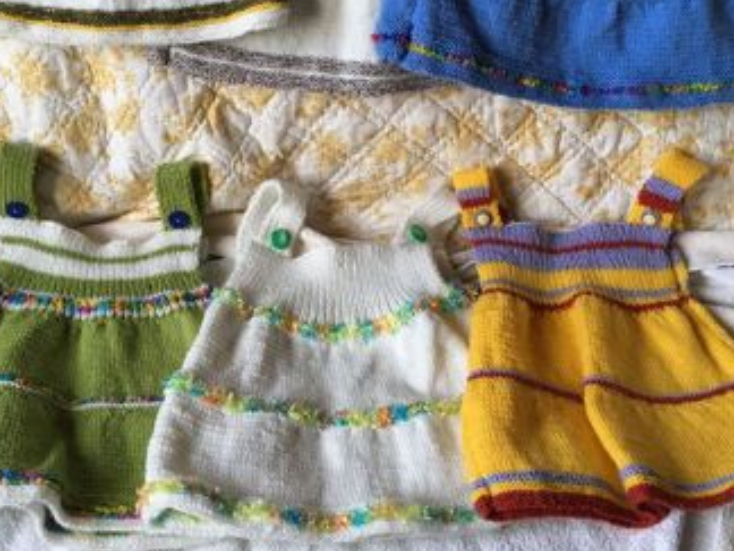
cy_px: 188
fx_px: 912
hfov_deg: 43.7
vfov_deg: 33.3
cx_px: 299
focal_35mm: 43
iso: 64
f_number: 2.2
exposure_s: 1/33
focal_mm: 4.15
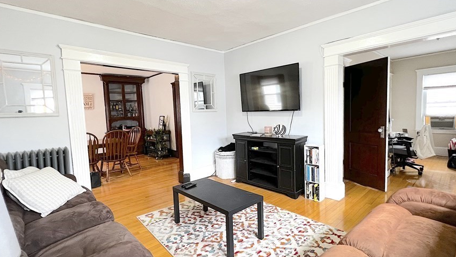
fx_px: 206
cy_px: 130
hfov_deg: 95.9
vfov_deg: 63.9
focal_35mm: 17
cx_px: 233
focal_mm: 1.57
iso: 250
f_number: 1.8
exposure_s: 1/60
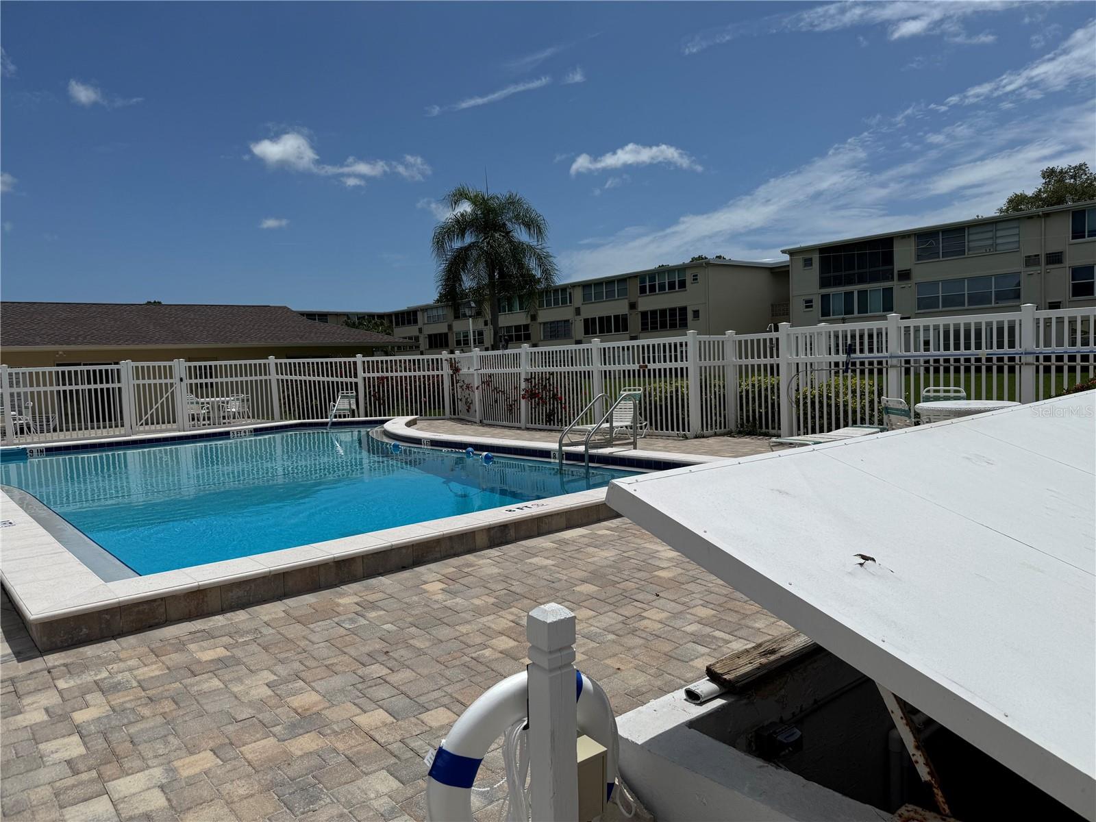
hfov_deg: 71.6
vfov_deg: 56.8
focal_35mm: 24
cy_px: 411
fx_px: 760
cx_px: 548
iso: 64
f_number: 1.78
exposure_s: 1/12346
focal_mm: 6.76
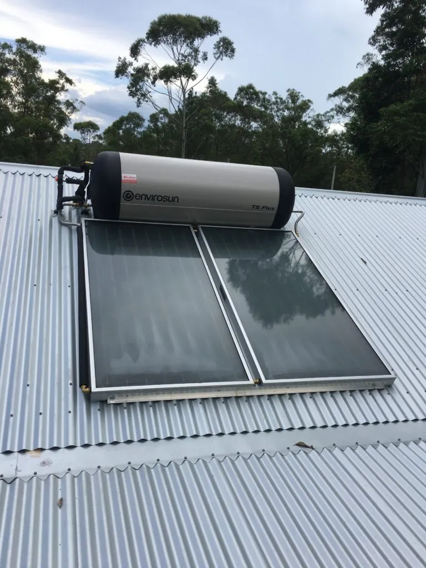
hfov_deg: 48.2
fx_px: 476
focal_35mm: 29
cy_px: 284
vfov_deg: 61.7
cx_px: 213
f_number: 2.2
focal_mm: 4.15
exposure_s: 1/705
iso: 25
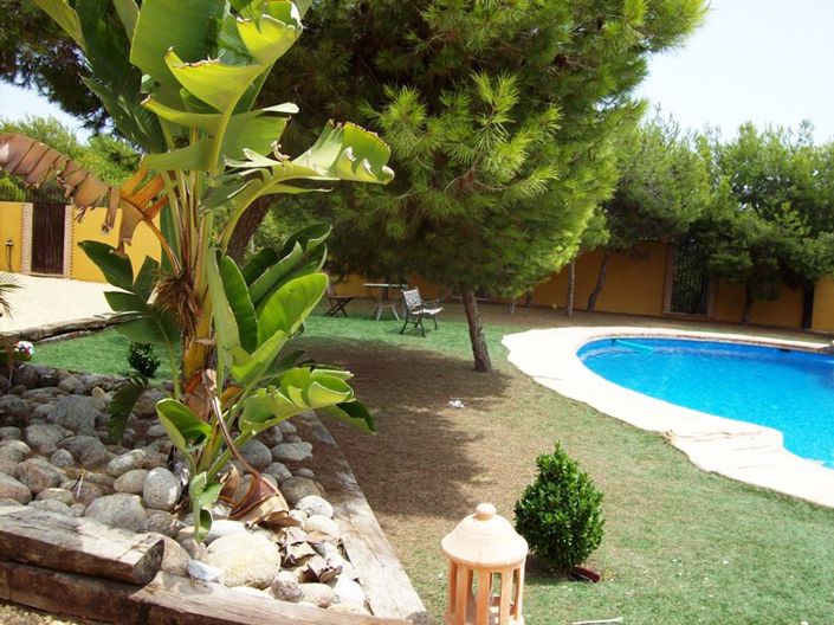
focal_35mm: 36
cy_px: 312
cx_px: 417
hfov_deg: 51.4
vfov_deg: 39.6
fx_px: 867
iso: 80
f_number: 4.8
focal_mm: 6
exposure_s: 1/313
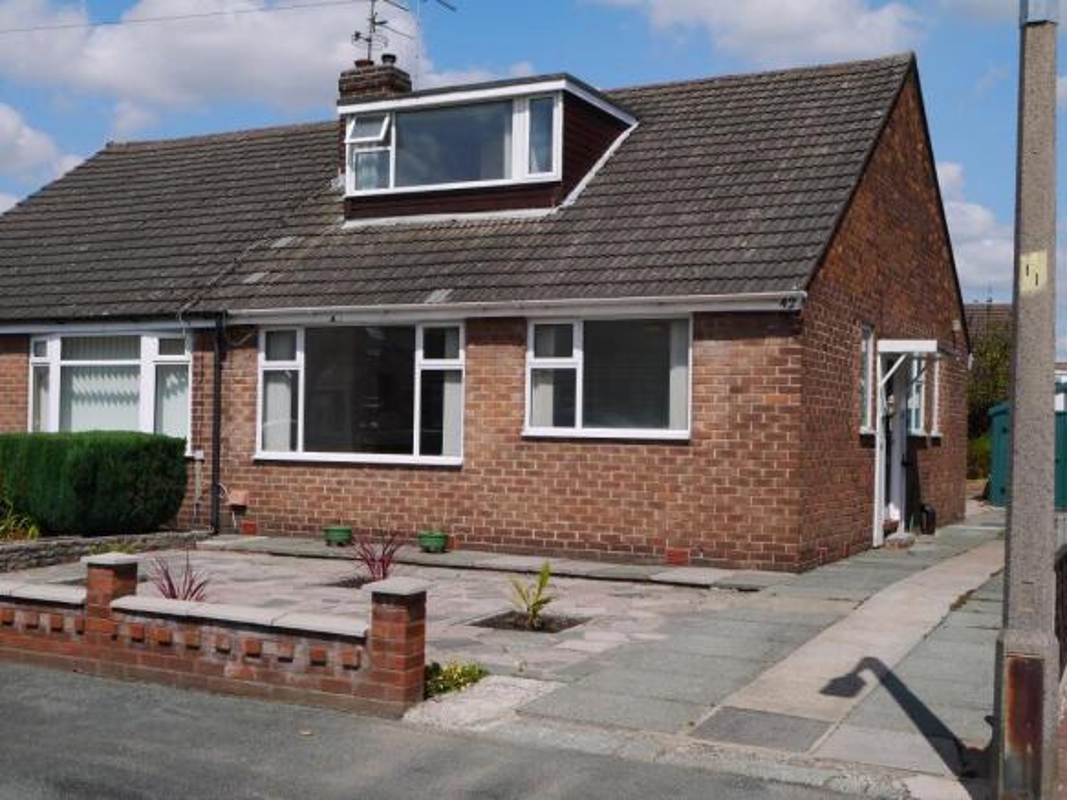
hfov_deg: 43.0
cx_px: 534
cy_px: 400
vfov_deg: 32.9
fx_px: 1356
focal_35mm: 44
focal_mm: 22
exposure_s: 1/500
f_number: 10
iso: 160
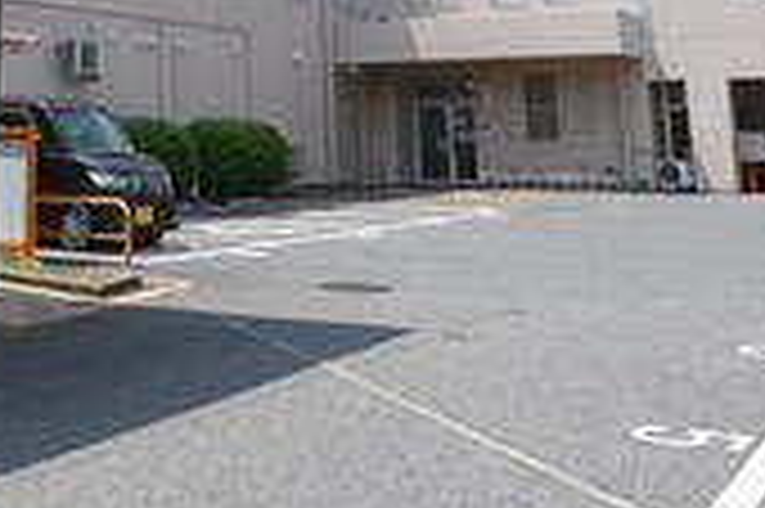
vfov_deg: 20.6
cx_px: 130
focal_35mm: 60
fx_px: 1274
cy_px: -157
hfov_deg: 32.3
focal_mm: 17
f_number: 11
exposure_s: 1/200
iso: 64
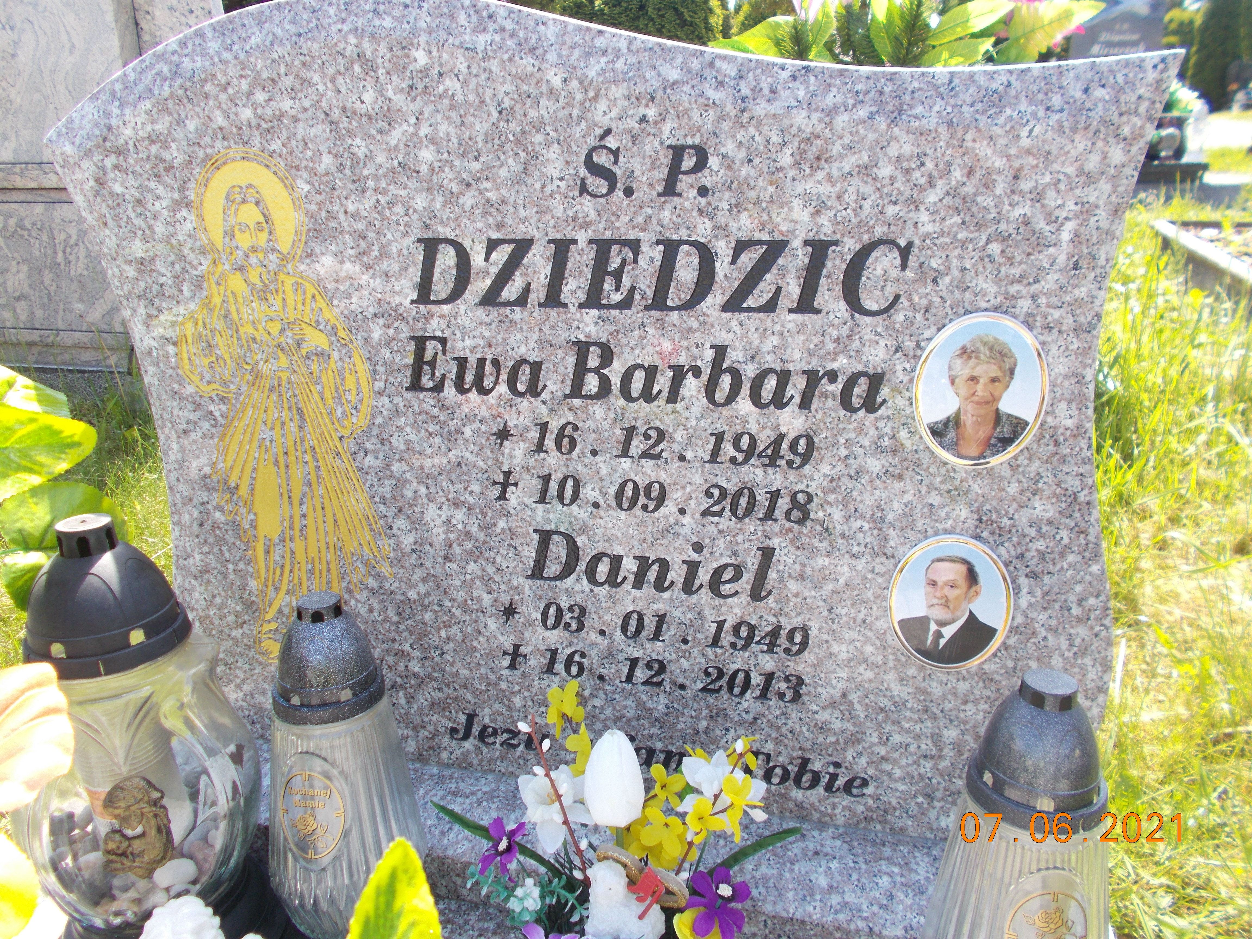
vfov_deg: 53.1
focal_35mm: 26
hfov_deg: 67.3
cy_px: 470
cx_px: 626
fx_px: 940
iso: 80
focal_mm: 4.6
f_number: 3.2
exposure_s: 1/160
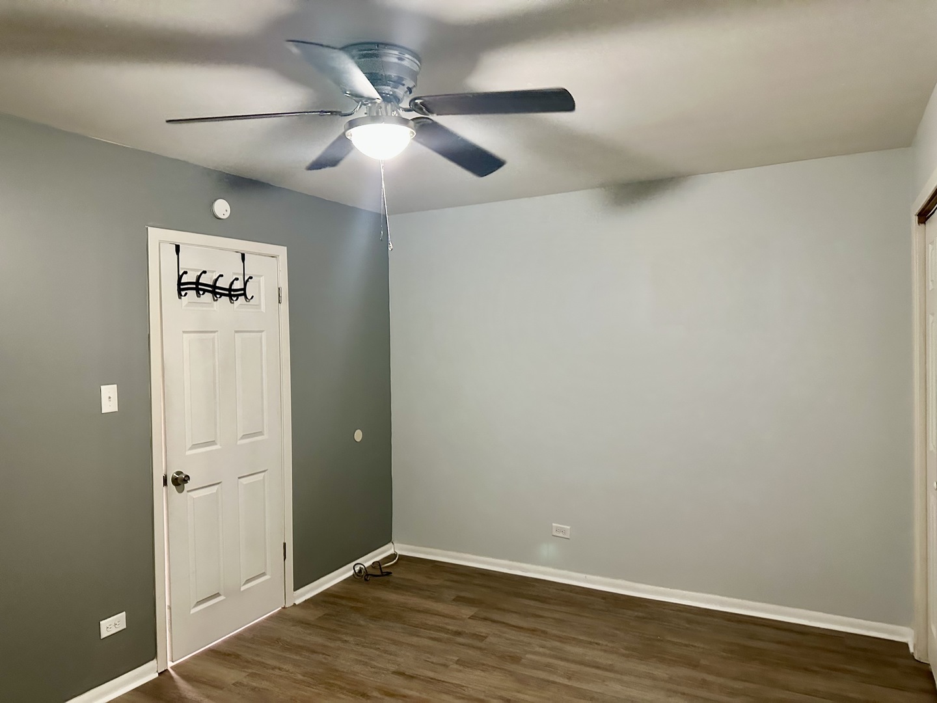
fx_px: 650
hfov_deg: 71.6
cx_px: 468
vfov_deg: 56.8
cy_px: 352
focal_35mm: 24
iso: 640
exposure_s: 1/40
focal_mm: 6.86
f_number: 1.78
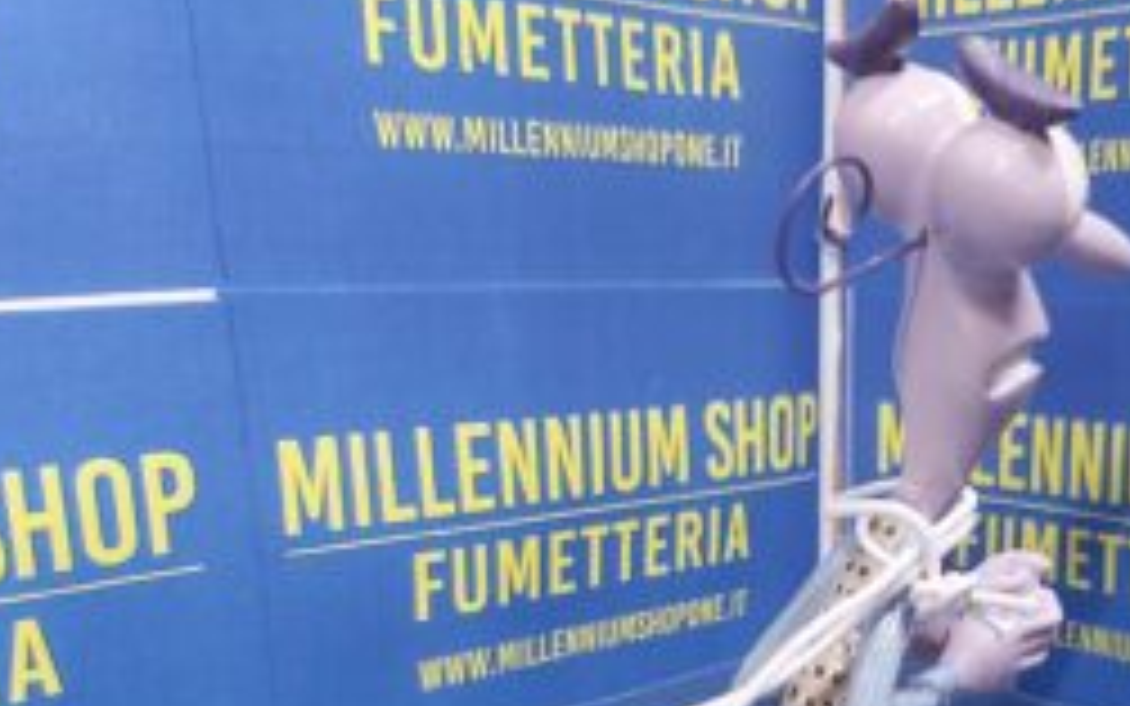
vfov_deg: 28.0
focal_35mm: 44
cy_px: 648
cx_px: 846
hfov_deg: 43.8
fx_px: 1355
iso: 500
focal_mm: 3.92
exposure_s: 1/25
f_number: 1.7
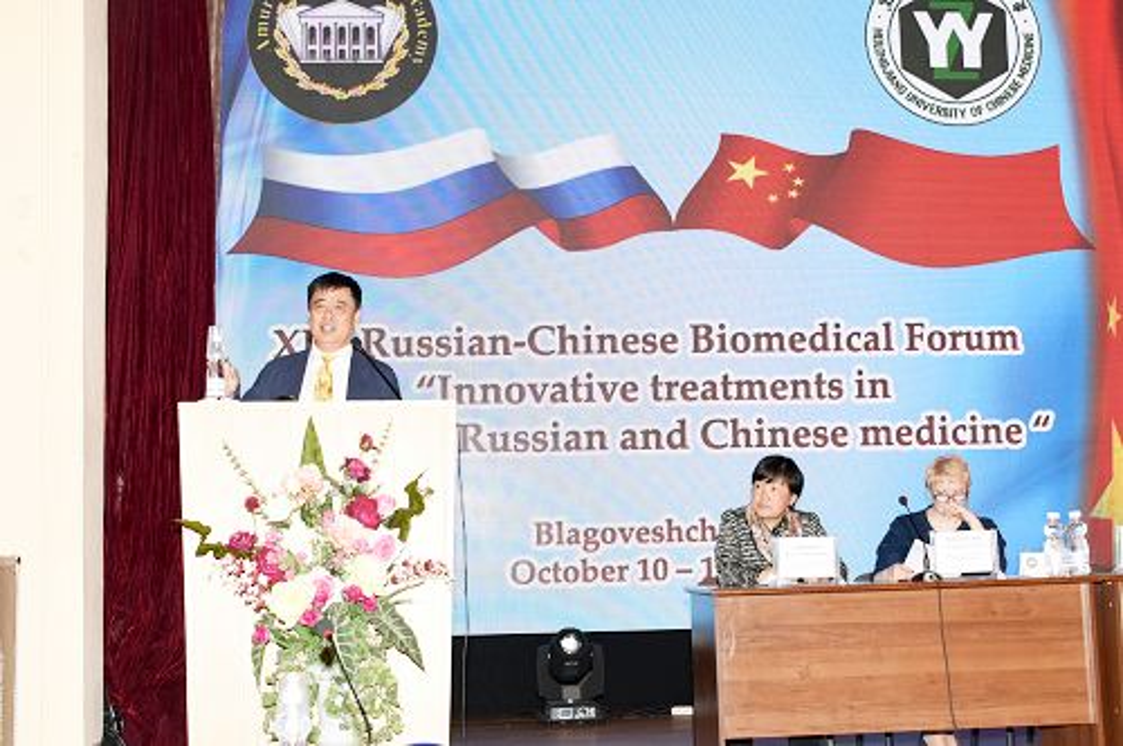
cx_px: 562
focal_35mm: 35
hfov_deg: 54.5
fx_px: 1090
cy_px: 373
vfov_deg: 37.8
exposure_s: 1/60
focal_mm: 35
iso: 1100
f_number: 6.3
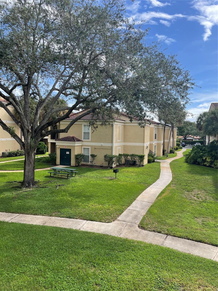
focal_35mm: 26
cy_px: 146
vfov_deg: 67.3
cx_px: 109
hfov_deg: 53.1
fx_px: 218
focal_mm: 4.2
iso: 32
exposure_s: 1/1855
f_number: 1.6
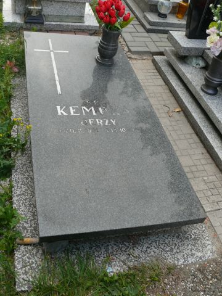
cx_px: 111
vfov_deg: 52.6
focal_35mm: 35
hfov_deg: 40.7
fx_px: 299
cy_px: 148
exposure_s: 1/100
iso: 100
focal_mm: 7.4
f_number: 4
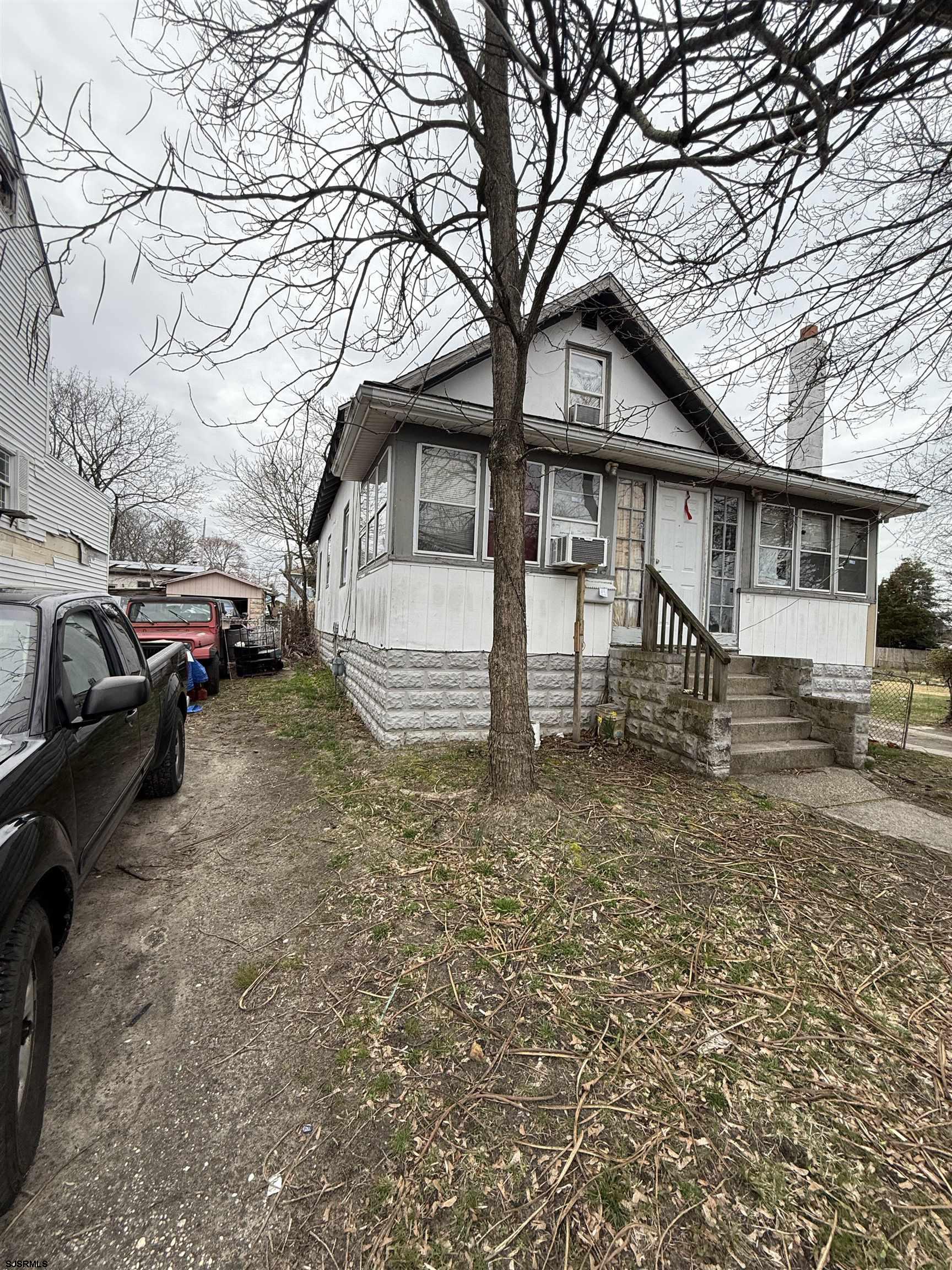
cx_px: 476
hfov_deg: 85.7
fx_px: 513
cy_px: 635
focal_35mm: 14
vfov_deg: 102.1
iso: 50
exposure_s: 1/197
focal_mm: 2.22
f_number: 2.2
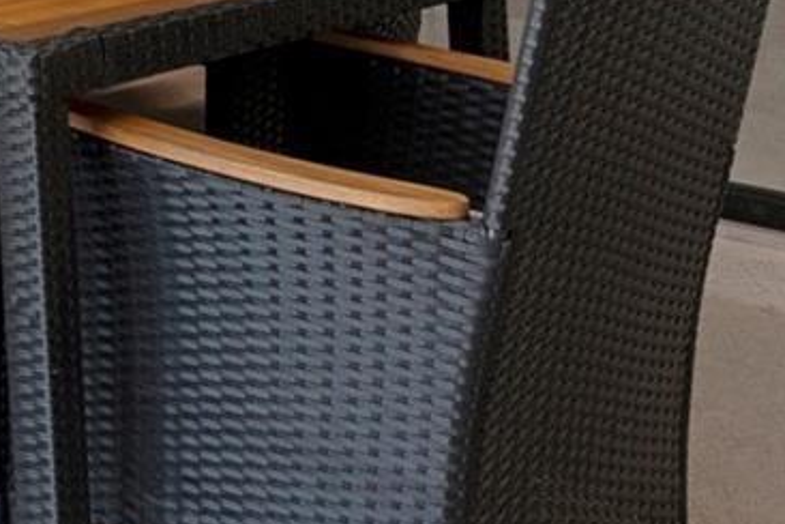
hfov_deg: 20.8
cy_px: -412
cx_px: -341
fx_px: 1857
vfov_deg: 14.2
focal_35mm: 85
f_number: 8
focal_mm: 13
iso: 250
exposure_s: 1/15
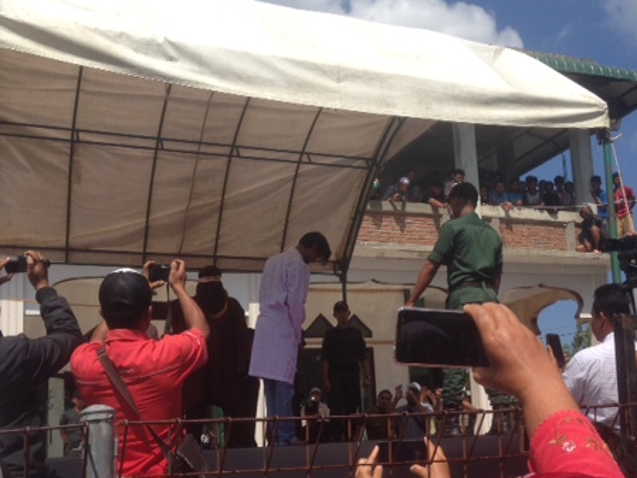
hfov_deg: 40.3
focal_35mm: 47
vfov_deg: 30.7
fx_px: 865
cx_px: 375
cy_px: 312
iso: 50
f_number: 2.4
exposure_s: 1/2008
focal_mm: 4.12
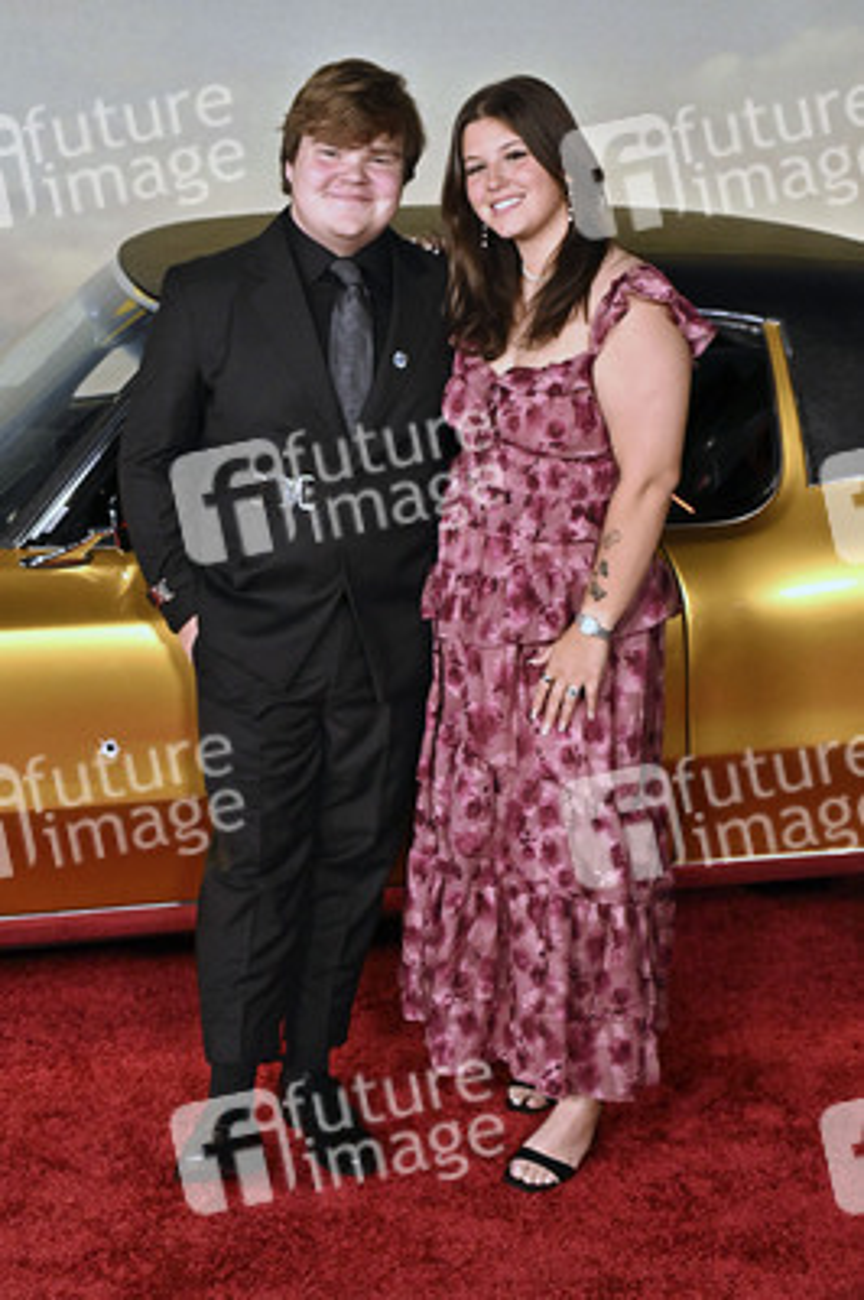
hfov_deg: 29.8
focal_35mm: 45
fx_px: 1623
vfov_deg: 43.6
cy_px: 650
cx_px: 432
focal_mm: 45
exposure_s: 1/320
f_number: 4
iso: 3200
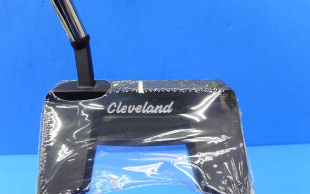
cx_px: 138
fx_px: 253
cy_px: 125
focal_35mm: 30
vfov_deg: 41.4
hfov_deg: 62.7
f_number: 3.7
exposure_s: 1/30
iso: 140
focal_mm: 4.5
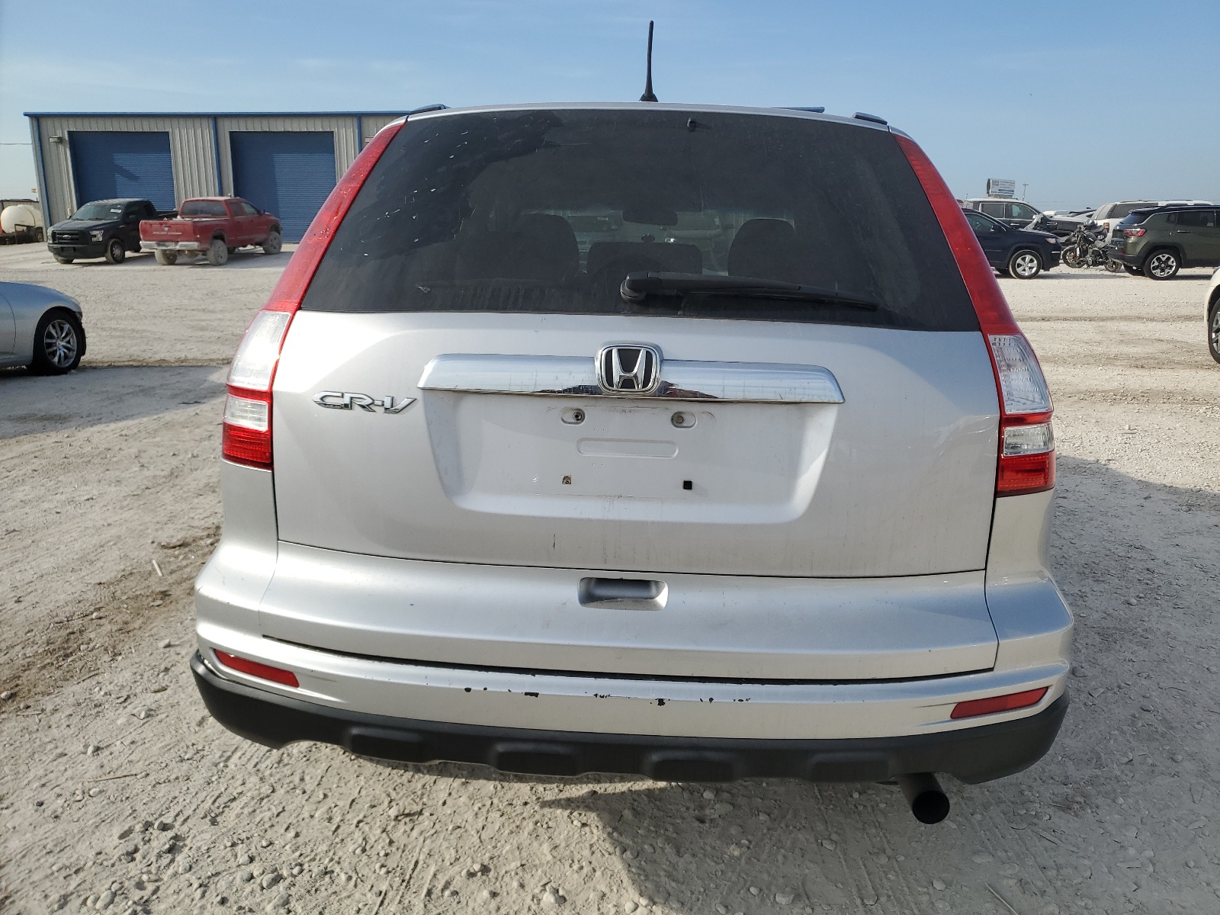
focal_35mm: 26
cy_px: 458
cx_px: 610
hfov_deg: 67.3
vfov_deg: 53.1
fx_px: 916
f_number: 1.5
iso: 50
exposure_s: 1/3333
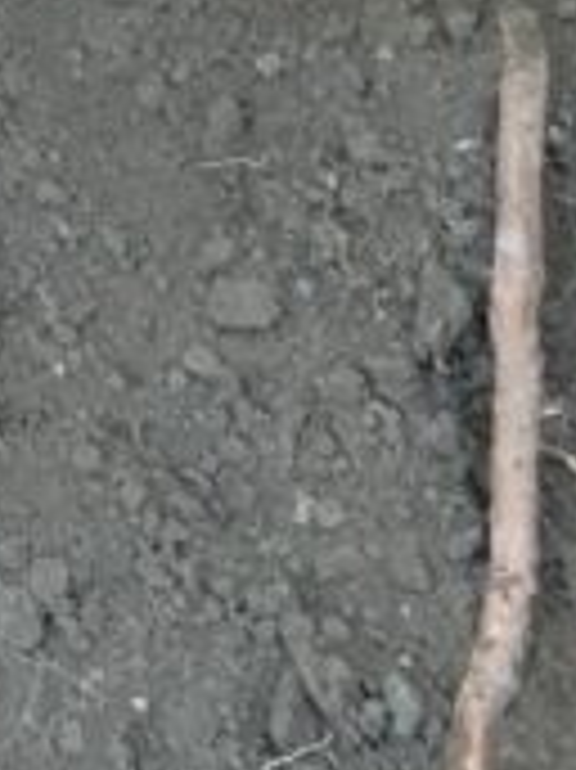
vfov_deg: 10.5
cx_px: -716
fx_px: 3865
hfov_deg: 8.0
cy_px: -702
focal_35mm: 174
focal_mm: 3
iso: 64
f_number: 1.8
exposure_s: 1/122
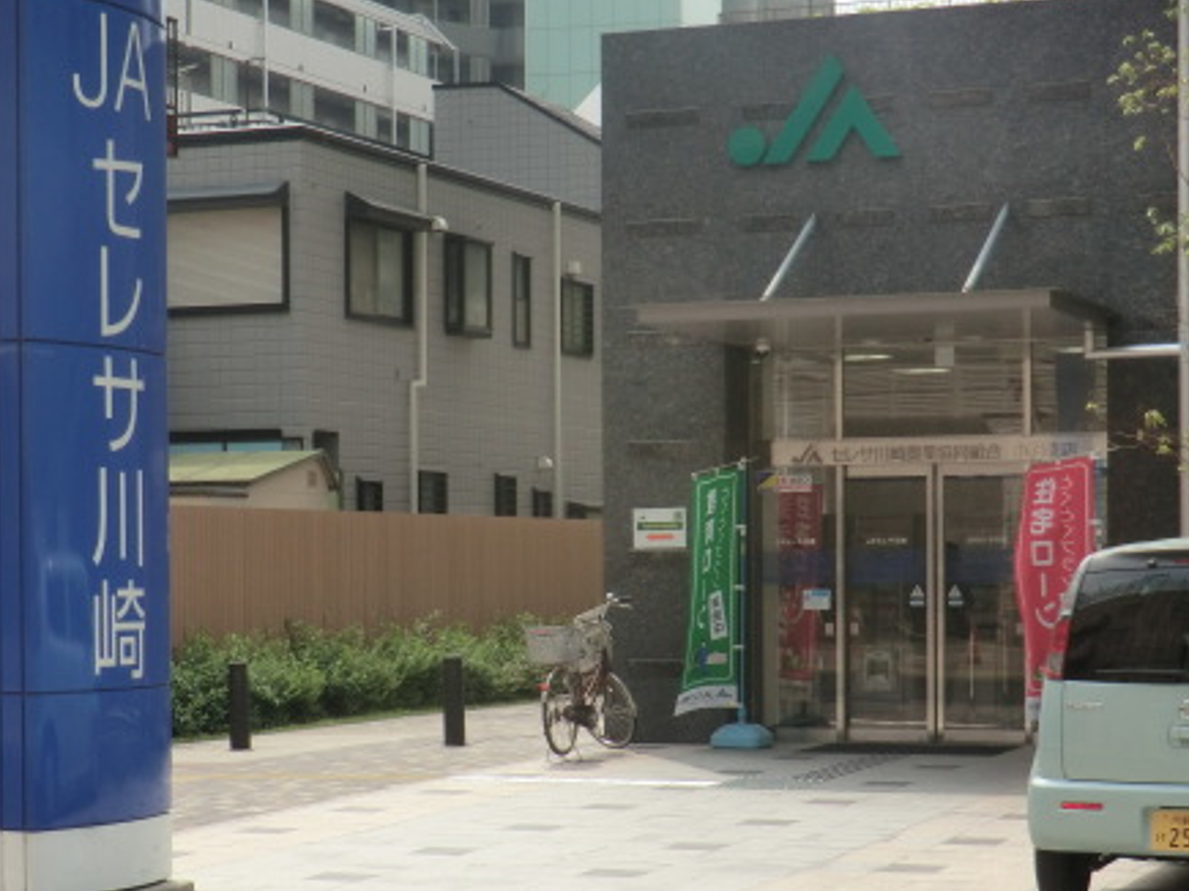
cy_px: 538
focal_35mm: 81
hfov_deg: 24.1
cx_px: 560
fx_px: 2781
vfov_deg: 18.2
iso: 80
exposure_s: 1/400
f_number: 4.2
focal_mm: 9.8
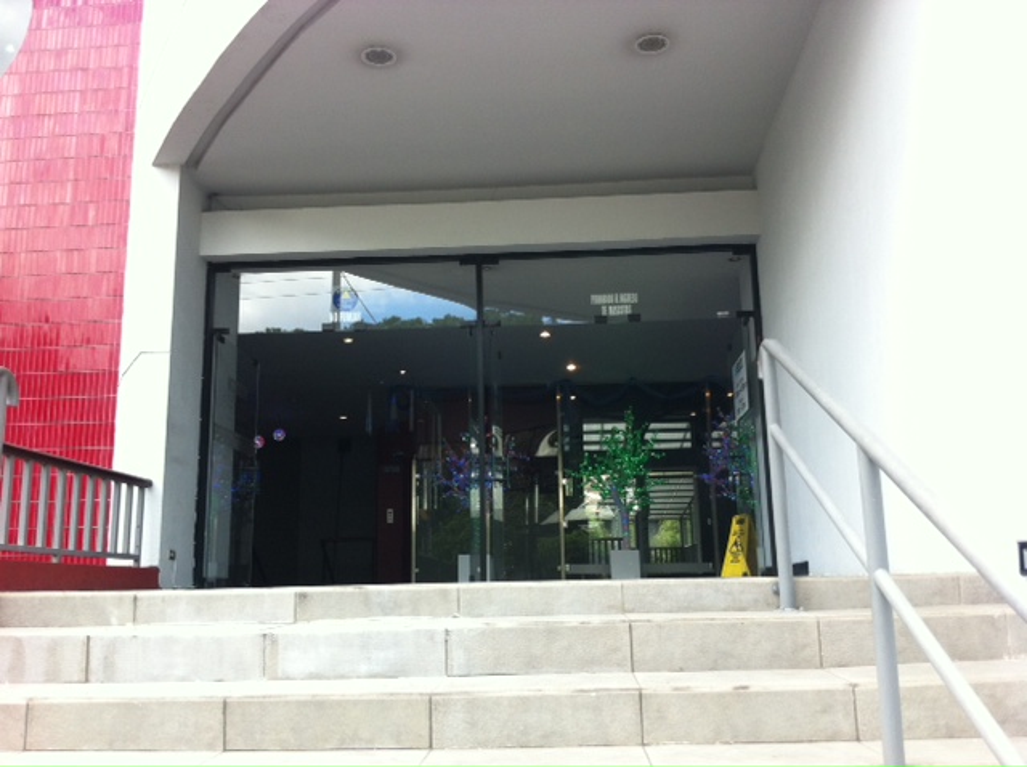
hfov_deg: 52.7
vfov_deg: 40.6
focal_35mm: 35
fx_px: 1037
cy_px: 384
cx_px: 514
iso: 80
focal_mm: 3.85
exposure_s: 1/120
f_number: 2.8
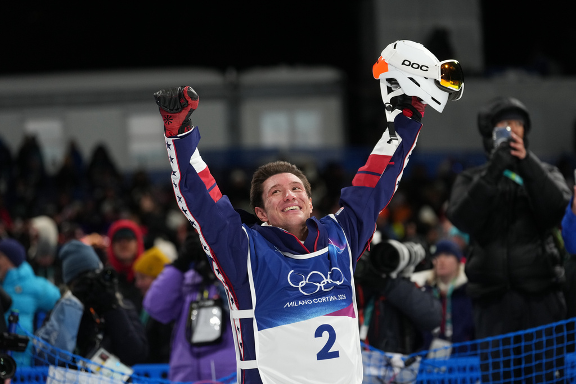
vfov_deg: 11.2
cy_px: 192
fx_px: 1952
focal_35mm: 122
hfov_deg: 16.8
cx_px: 288
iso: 2500
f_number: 2.8
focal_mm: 122
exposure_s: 1/1600
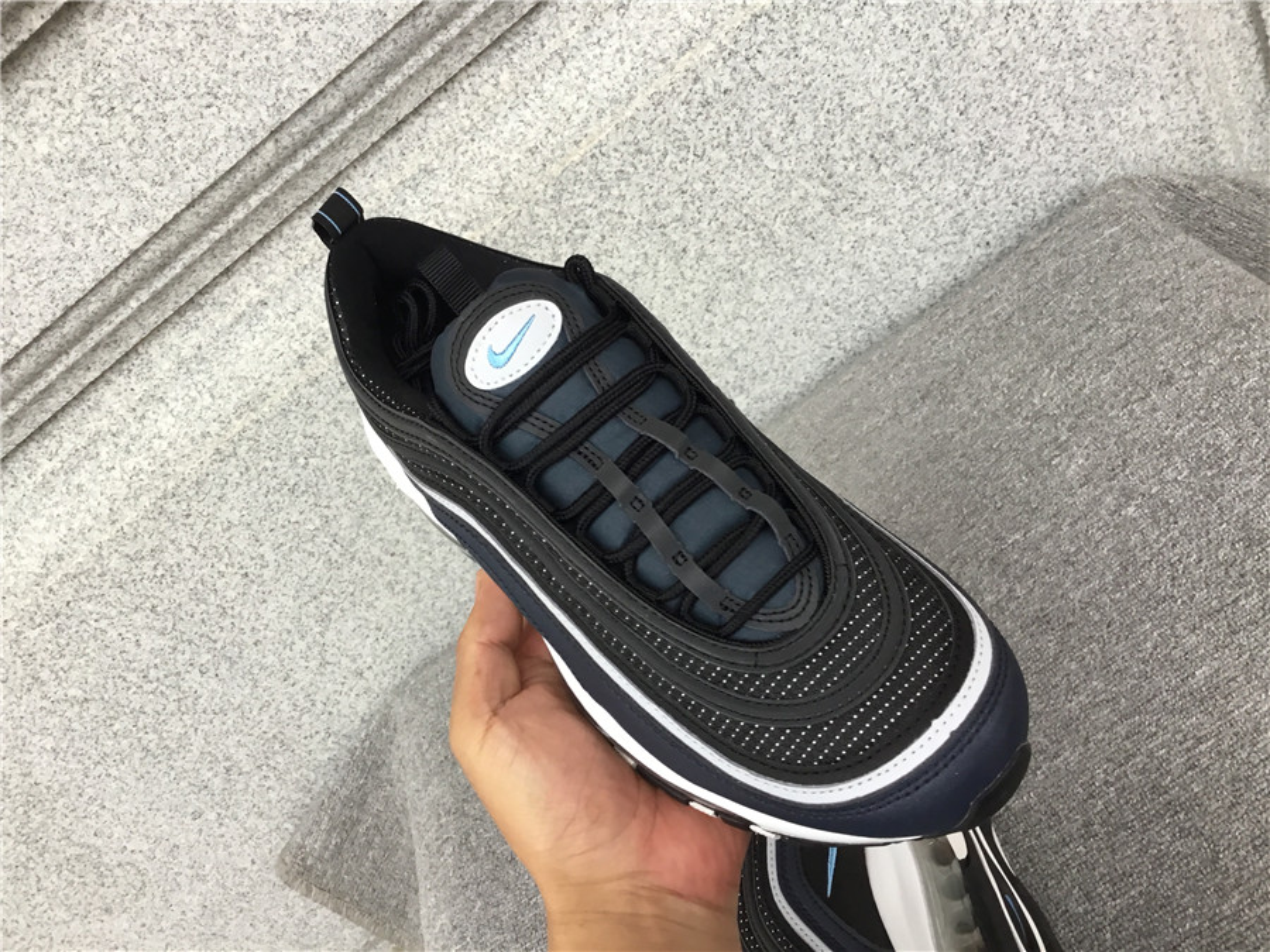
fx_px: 1137
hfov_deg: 58.4
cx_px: 635
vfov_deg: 45.4
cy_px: 476
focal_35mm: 31
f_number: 2.4
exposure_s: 1/33
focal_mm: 3.3
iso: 25
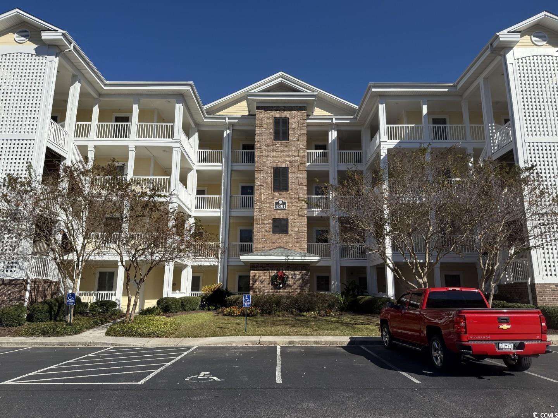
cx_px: 279
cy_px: 209
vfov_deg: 56.8
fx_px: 387
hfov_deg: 71.6
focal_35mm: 24
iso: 80
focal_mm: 6.76
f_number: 1.78
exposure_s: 1/4975
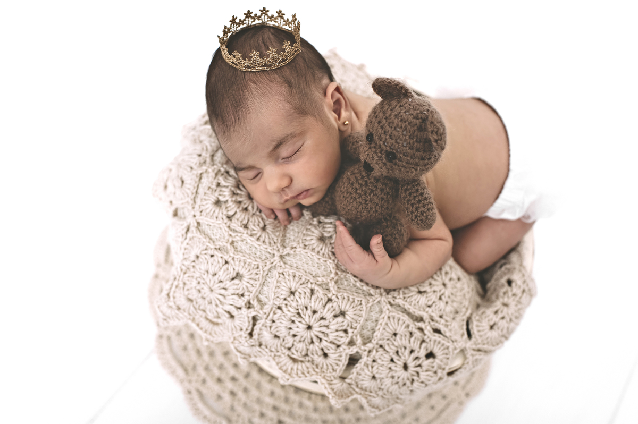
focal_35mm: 35
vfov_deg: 37.8
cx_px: 319
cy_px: 212
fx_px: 620
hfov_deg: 54.5
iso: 400
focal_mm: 35
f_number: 3.5
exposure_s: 1/250
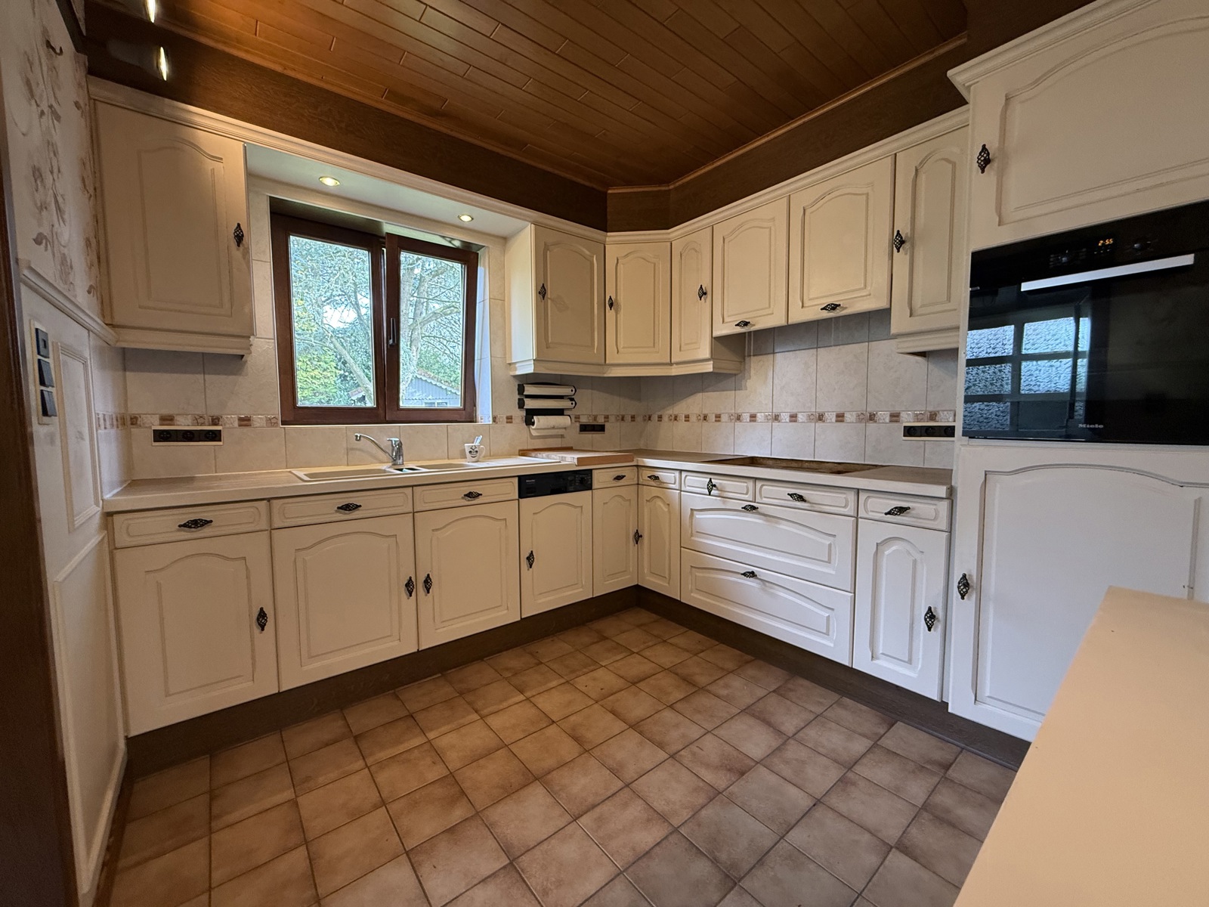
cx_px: 604
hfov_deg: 102.1
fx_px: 489
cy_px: 454
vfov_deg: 85.7
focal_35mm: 14
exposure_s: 1/100
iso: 250
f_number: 2.2
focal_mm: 2.22
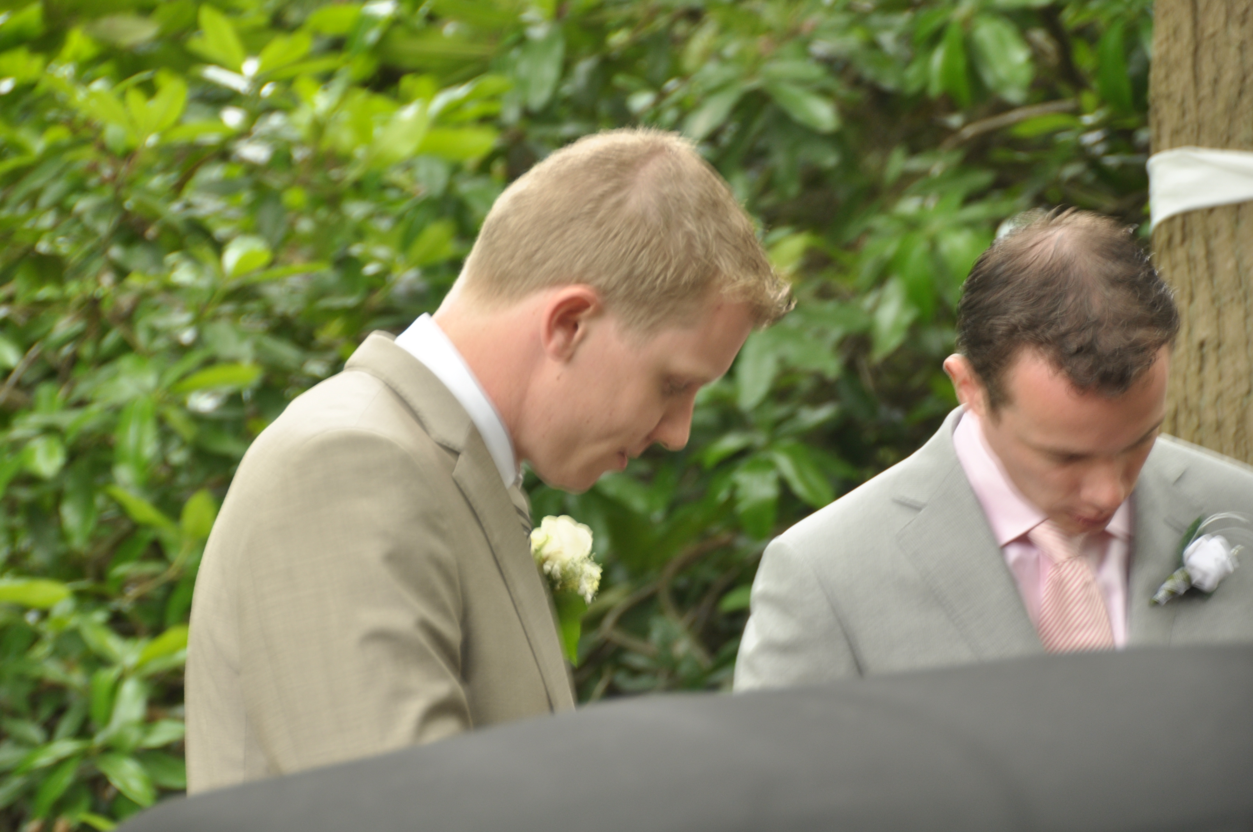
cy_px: 416
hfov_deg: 11.4
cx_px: 626
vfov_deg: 7.6
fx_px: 6257
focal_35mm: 180
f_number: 5.3
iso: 250
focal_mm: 120
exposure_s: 1/6
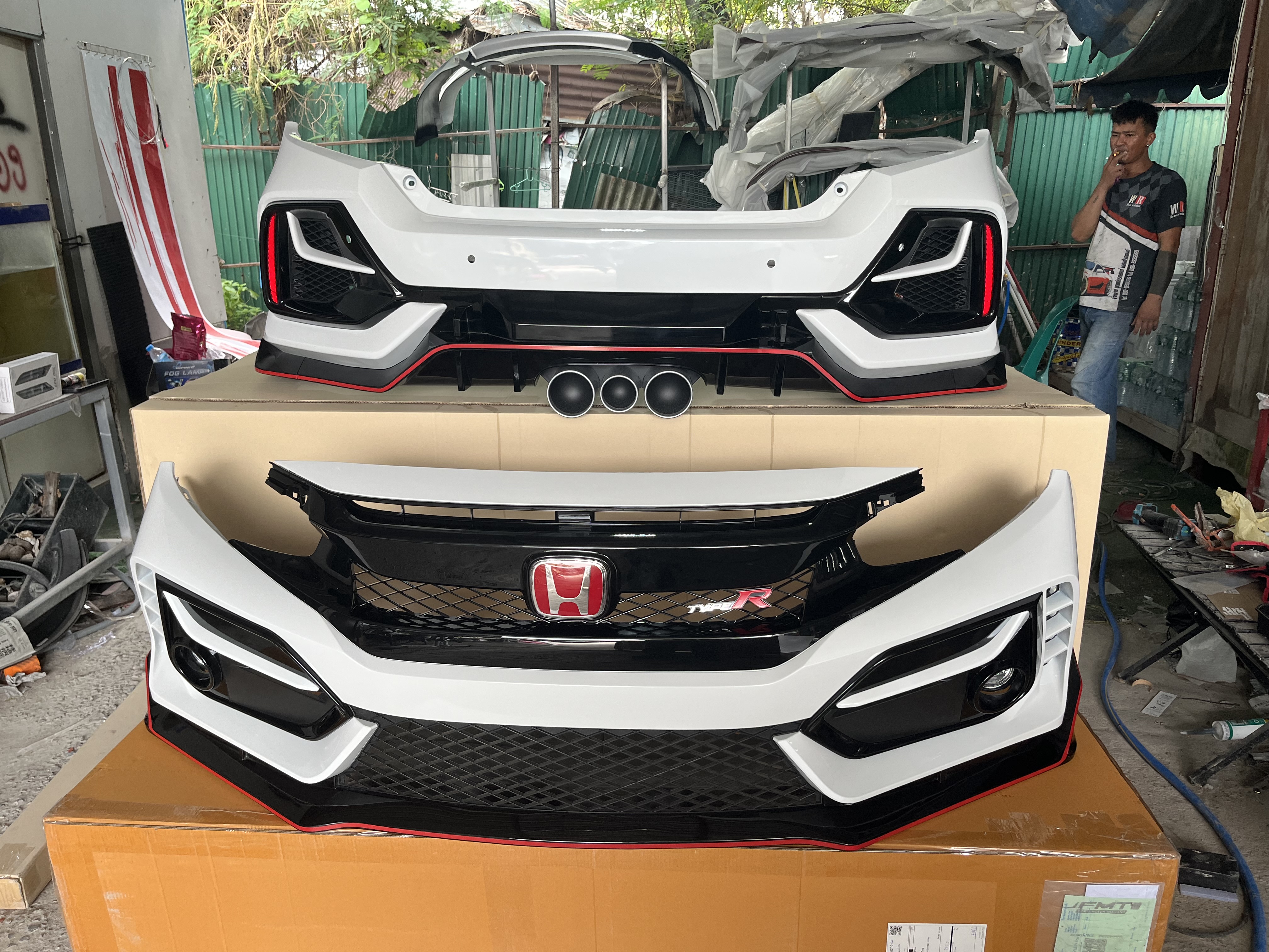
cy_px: 476
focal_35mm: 26
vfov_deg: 53.1
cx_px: 634
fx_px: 953
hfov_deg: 67.3
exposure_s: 1/121
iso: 100
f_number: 1.6
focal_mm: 5.1
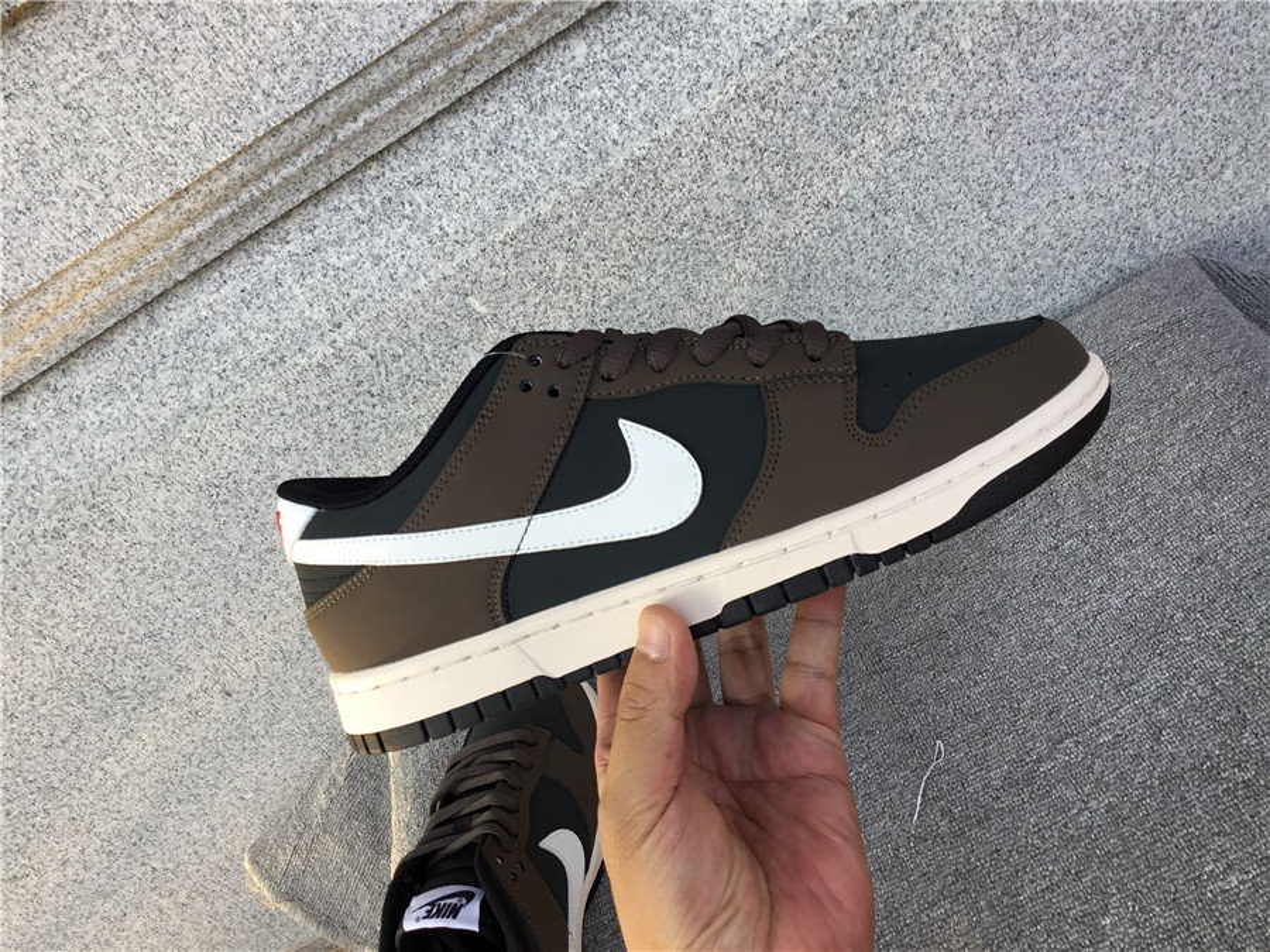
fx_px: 1137
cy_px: 476
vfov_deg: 45.4
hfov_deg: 58.4
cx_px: 635
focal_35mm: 31
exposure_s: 1/112
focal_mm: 3.3
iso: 25
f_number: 2.4
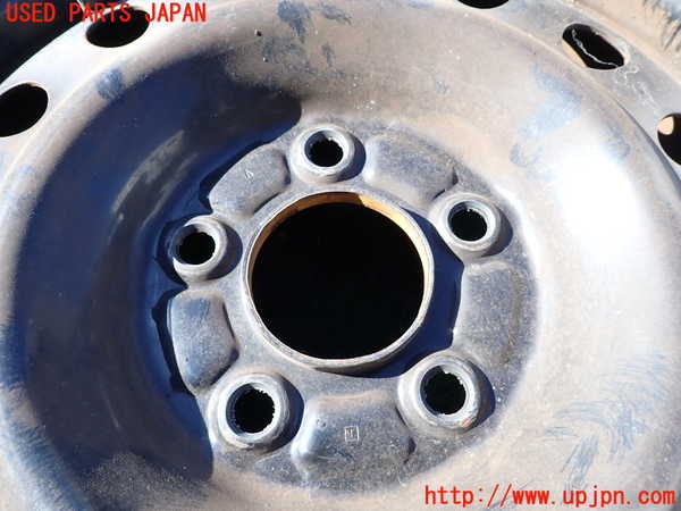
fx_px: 492
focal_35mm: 25
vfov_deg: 54.9
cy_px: 256
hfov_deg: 69.4
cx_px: 340
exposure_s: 1/200
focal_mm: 4.5
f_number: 2.8
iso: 100
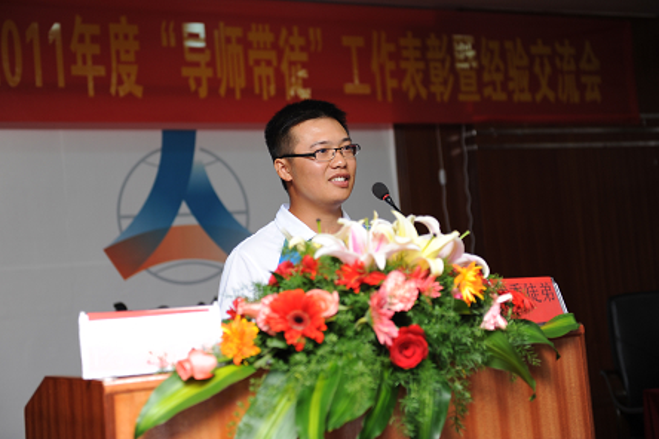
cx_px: 330
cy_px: 197
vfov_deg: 21.6
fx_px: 1153
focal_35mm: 63
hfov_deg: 31.9
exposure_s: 1/60
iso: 200
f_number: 2.8
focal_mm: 56
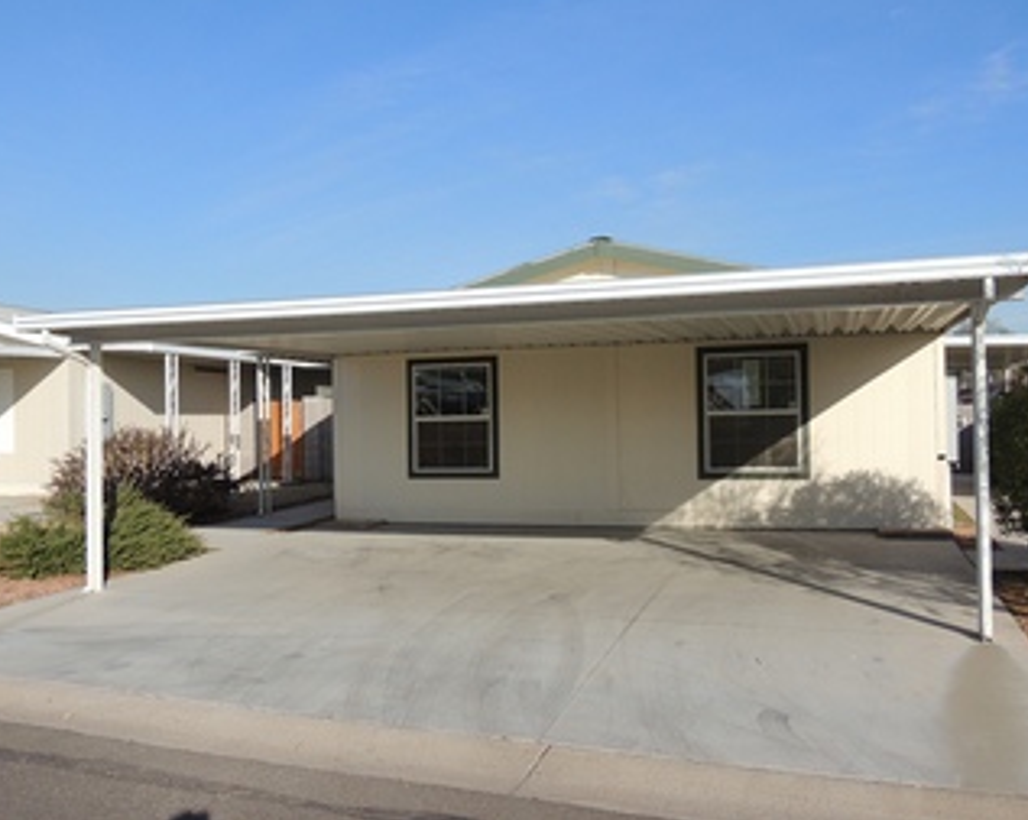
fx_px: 973
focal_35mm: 32
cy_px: 405
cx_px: 509
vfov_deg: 45.7
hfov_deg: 55.7
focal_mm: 5.3
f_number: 3.1
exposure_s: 1/1250
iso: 100
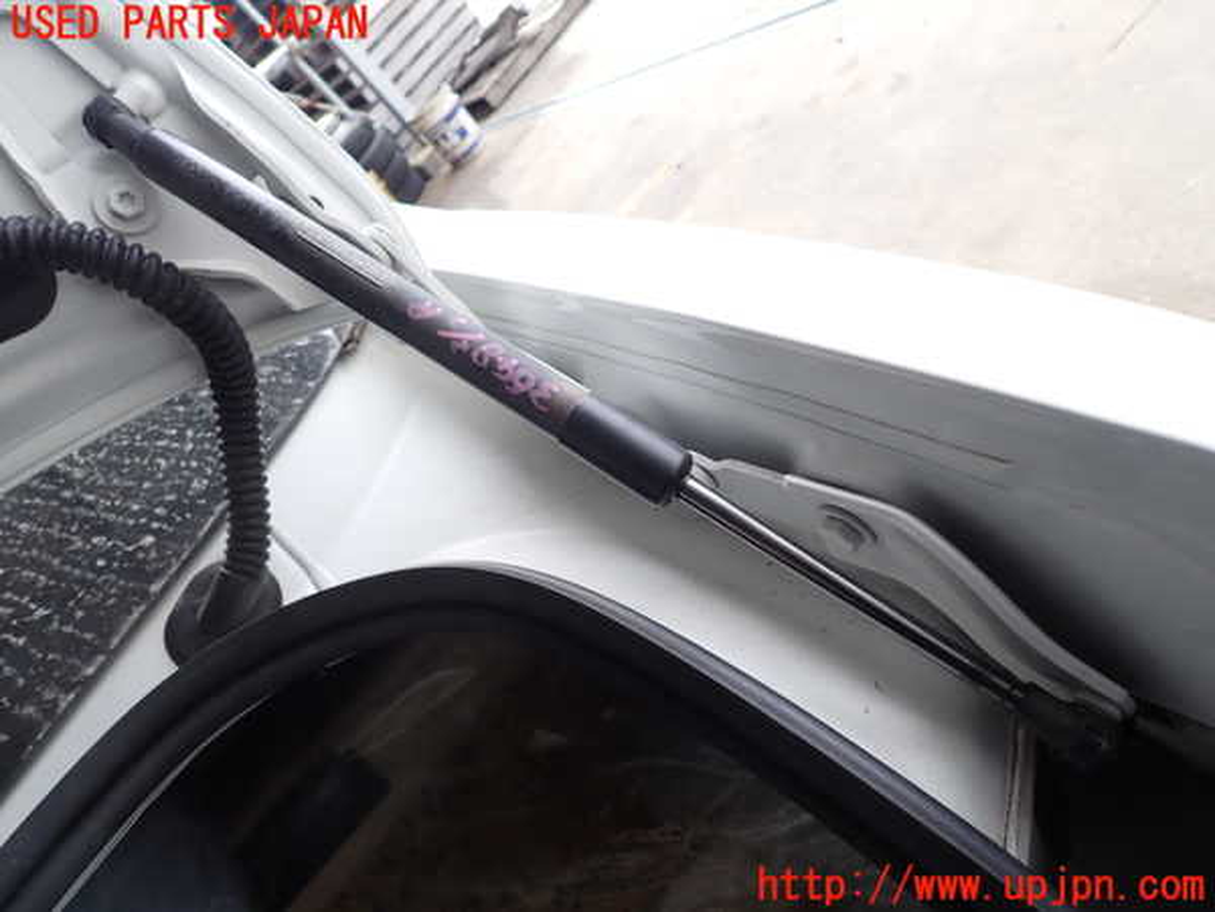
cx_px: 608
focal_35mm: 25
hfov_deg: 69.4
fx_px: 877
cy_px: 456
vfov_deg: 54.9
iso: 100
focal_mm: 4.5
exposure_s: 1/160
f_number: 2.8
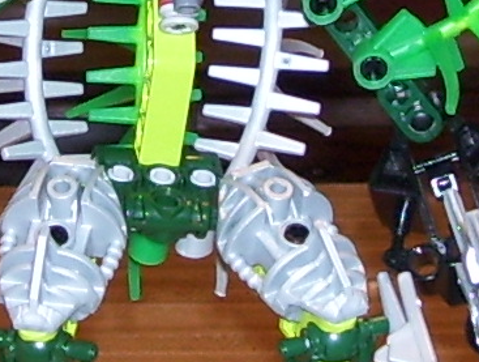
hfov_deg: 7.1
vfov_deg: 5.3
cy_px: -14
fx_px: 3870
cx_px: 112
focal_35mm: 279
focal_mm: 6
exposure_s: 1/60
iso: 80
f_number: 2.7
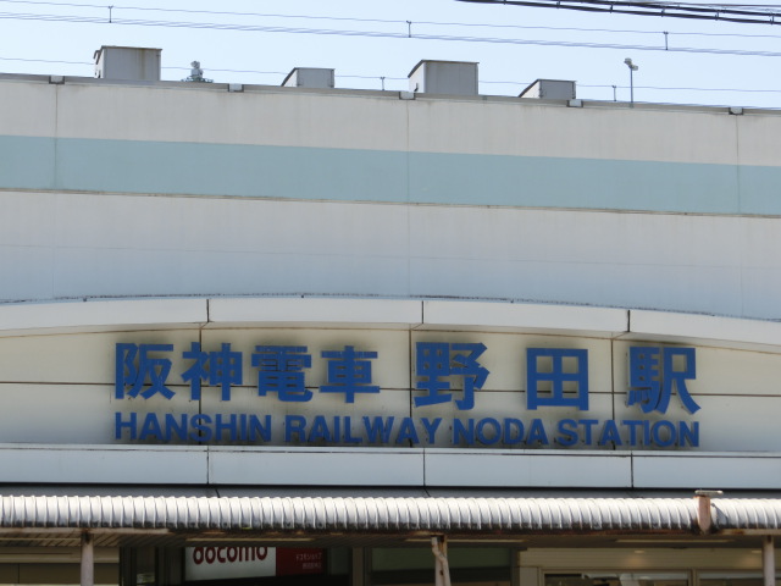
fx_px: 2414
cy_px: 293
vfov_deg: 13.8
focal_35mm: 107
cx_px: 390
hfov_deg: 18.4
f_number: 5.7
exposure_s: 1/250
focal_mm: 19.1
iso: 80
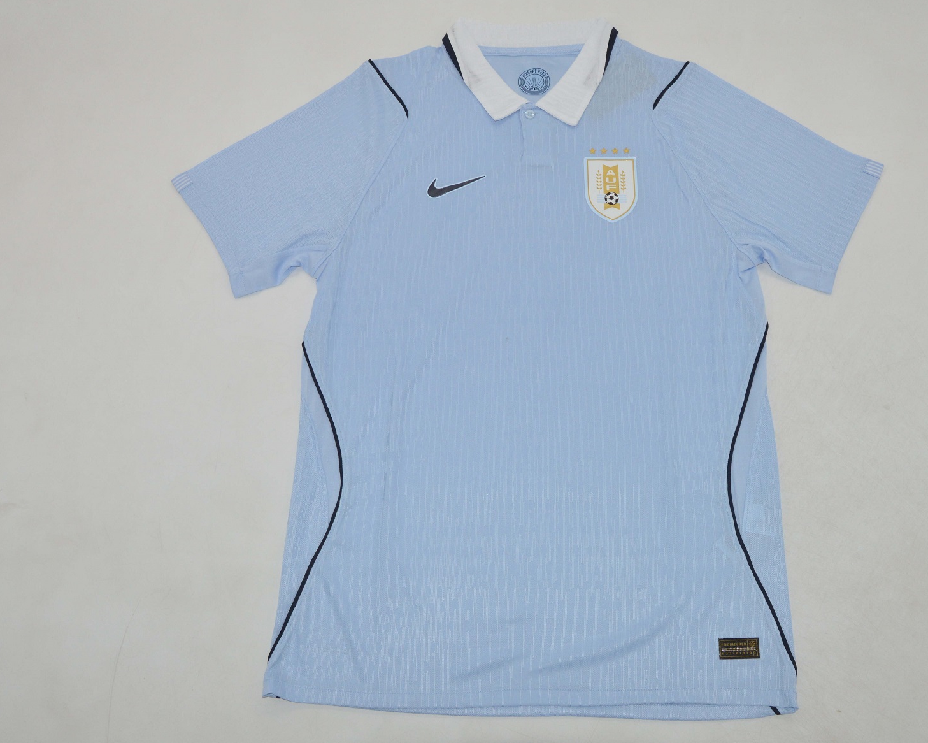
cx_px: 521
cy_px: 365
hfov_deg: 49.5
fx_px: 1005
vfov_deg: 40.6
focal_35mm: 37
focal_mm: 21
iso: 400
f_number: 11
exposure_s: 1/200
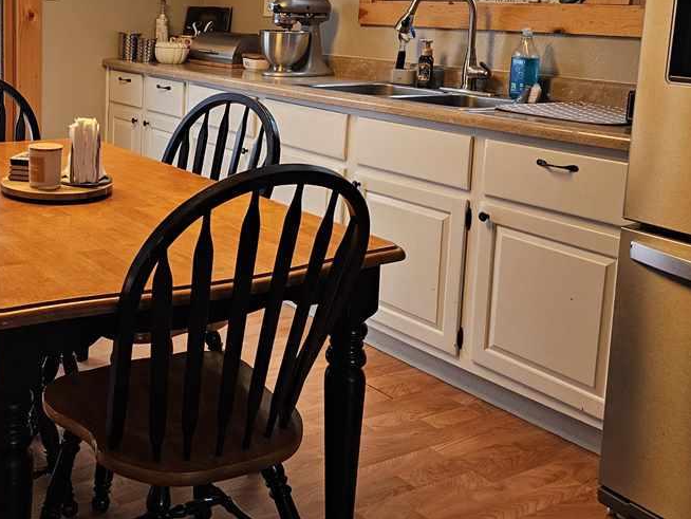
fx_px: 899
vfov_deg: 31.6
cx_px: 139
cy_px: 131
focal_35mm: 45
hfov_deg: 40.4
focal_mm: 6.3
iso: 250
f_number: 1.7
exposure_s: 1/120
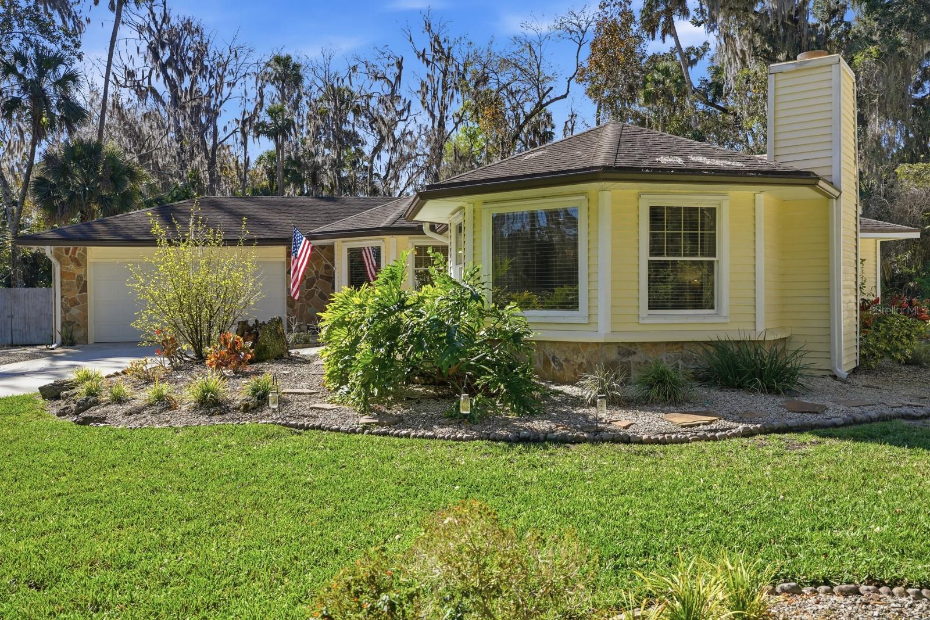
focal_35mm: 28
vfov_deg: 45.7
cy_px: 310
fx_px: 736
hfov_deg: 64.6
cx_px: 465
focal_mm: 28.5
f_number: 4
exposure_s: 1/8000
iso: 160
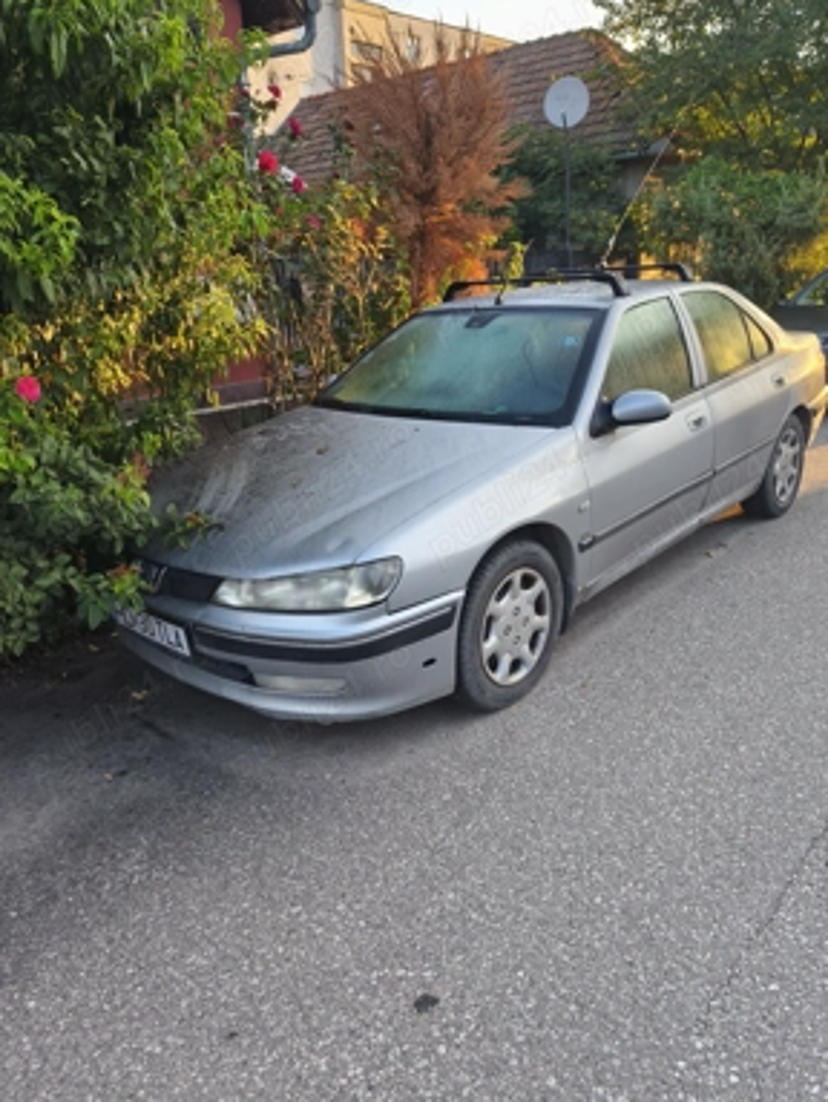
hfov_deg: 56.9
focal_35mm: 24
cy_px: 538
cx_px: 420
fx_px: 764
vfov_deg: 71.5
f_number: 1.65
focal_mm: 6.18
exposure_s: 1/99.9
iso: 200
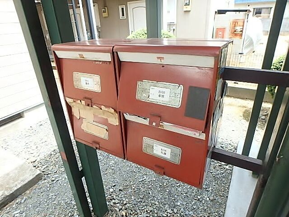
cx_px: 144
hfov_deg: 79.0
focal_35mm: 21
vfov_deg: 63.4
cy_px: 108
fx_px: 175
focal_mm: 3.7
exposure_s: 1/250
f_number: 3.5
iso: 320
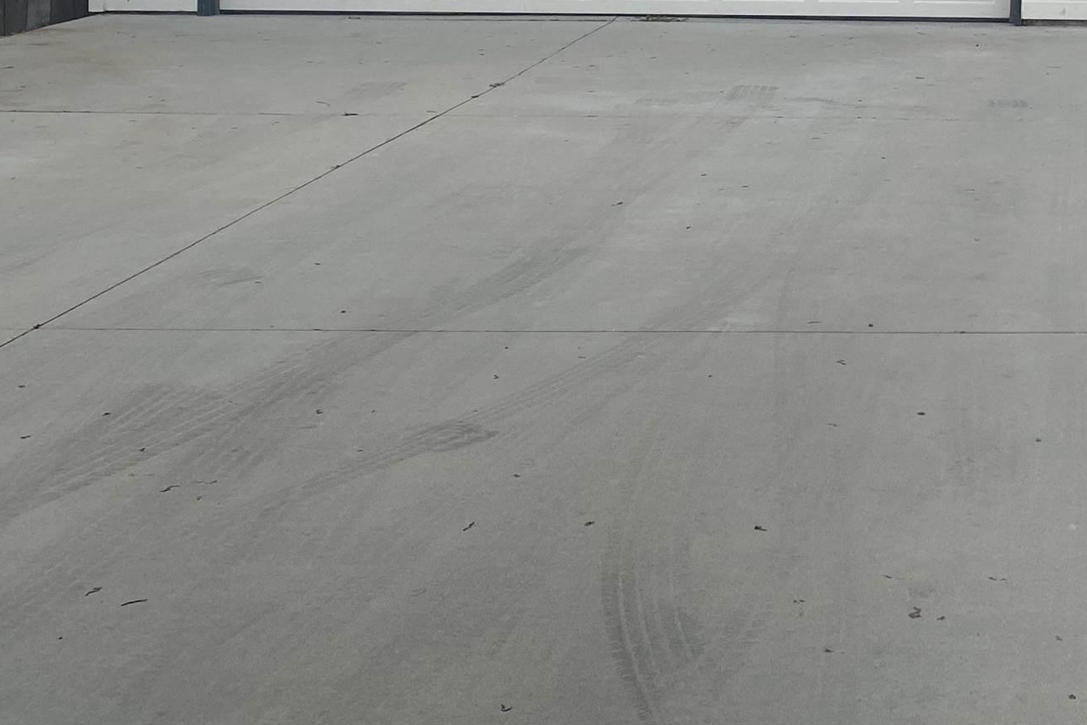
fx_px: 1932
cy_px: -77
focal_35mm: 64
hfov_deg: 29.5
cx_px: 1061
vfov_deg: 20.2
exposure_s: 1/3040
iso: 32
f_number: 1.8
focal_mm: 4.25
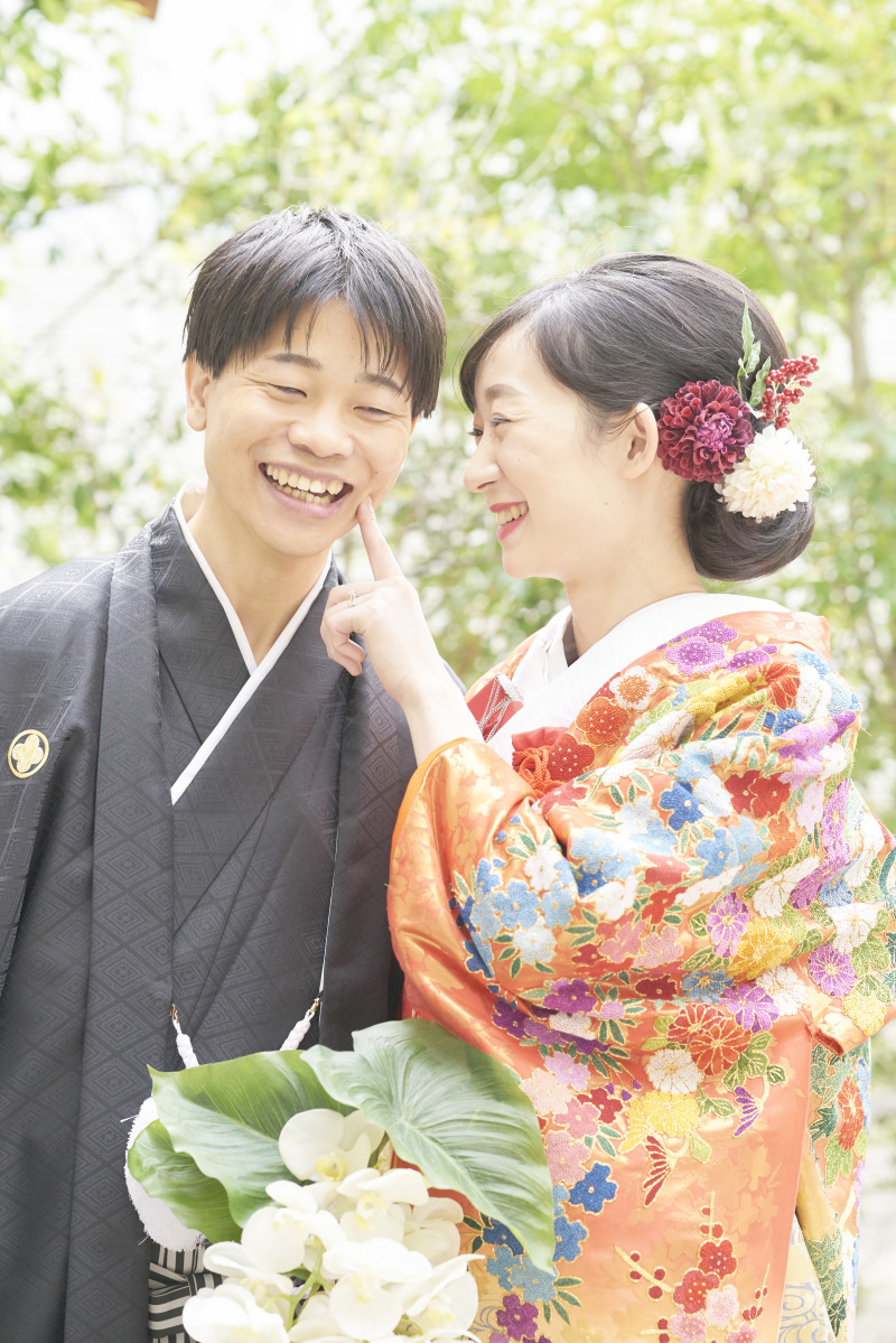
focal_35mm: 85
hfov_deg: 16.1
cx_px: 448
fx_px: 3171
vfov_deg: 23.9
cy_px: 672
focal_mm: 85
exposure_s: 1/400
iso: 500
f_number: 4
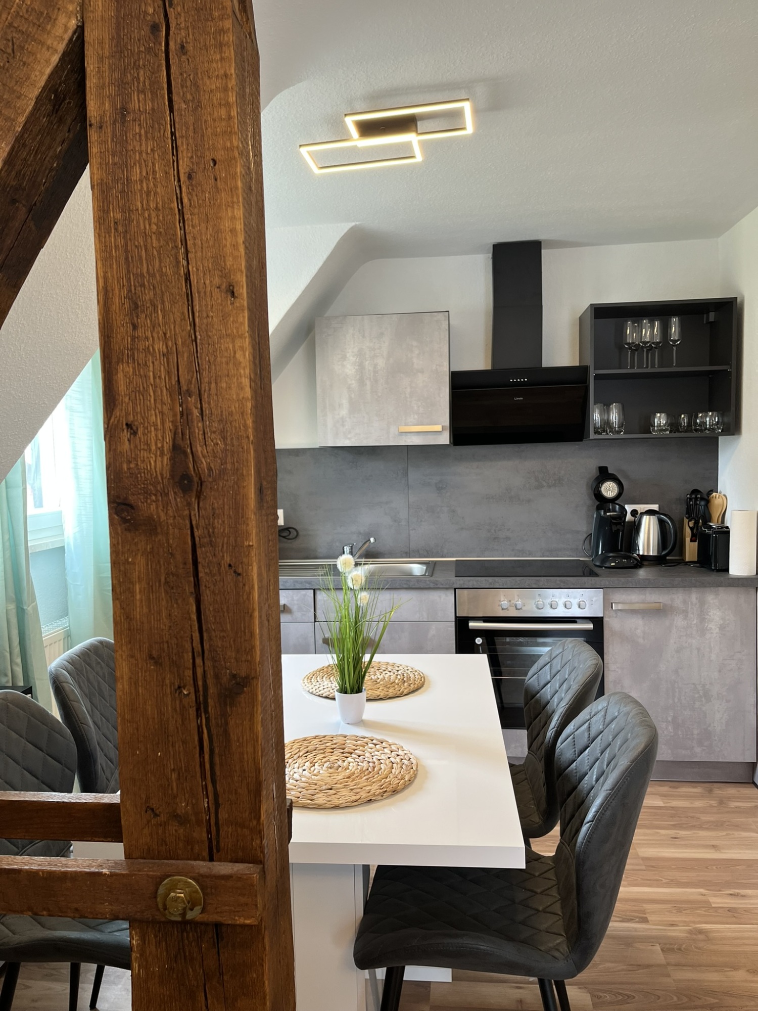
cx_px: 379
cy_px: 506
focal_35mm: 26
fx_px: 759
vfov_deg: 67.3
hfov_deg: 53.1
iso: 64
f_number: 1.6
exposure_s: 1/50
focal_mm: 5.1
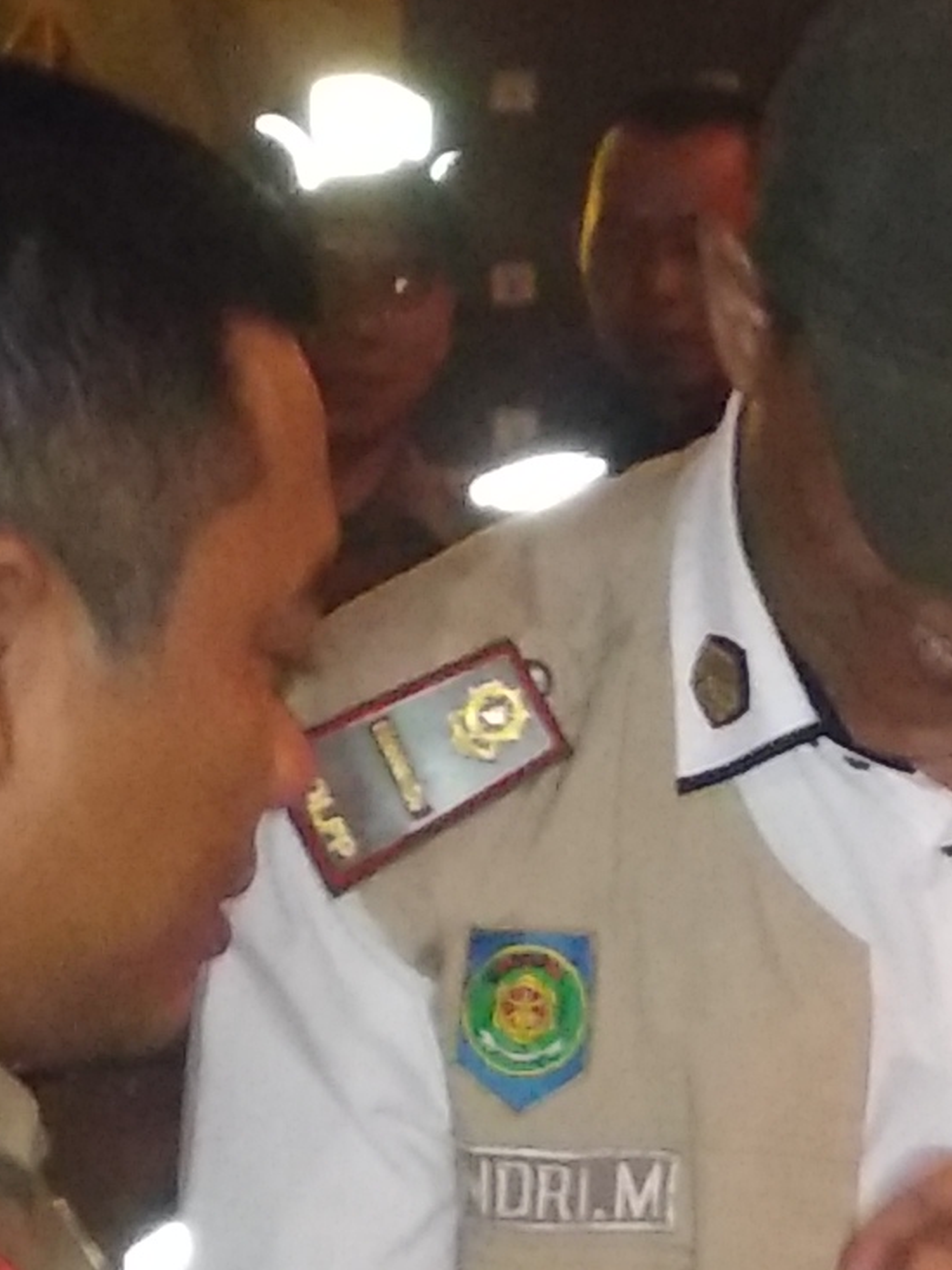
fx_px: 5207
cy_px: 911
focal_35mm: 142
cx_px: 844
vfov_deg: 13.9
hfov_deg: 10.4
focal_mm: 3.81
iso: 2000
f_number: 2.2
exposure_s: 1/20
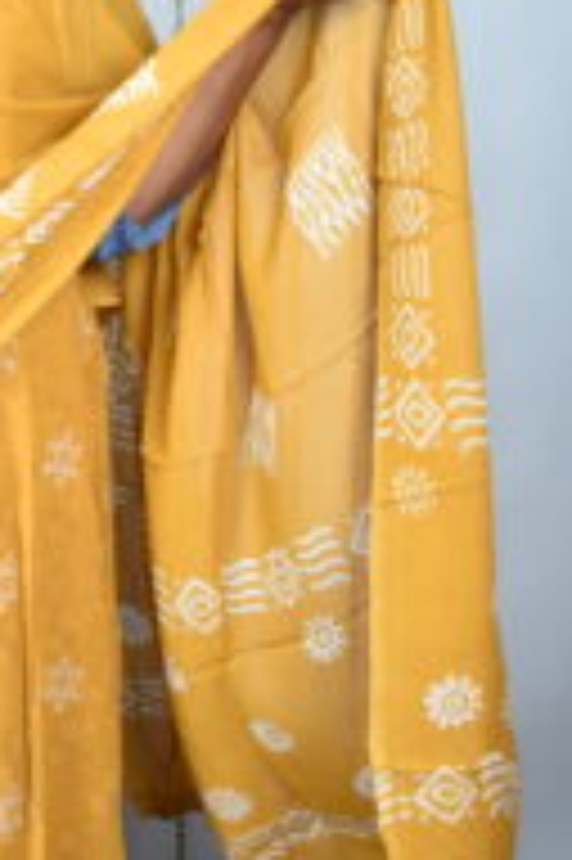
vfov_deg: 22.0
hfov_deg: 14.4
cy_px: 230
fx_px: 2196
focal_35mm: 92
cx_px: -99
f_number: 4
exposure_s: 1/60
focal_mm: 26
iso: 400
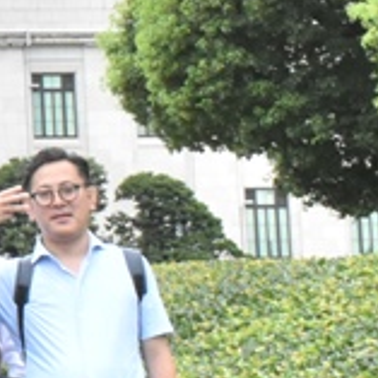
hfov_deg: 8.0
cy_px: 2
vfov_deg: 9.1
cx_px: -701
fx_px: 2357
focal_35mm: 191
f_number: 18
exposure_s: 1/320
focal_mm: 23
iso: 2500
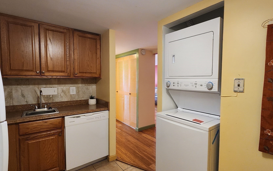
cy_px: 88
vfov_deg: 68.0
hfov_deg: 93.8
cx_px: 155
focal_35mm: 17
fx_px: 126
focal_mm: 2.2
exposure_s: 1/30
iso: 500
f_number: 2.2
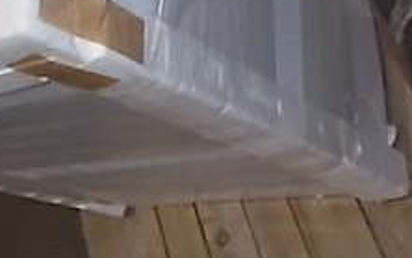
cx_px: 94
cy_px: 4
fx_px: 719
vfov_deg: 19.8
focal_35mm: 64
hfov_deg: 31.3
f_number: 3.2
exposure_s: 1/25
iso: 200
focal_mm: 4.6
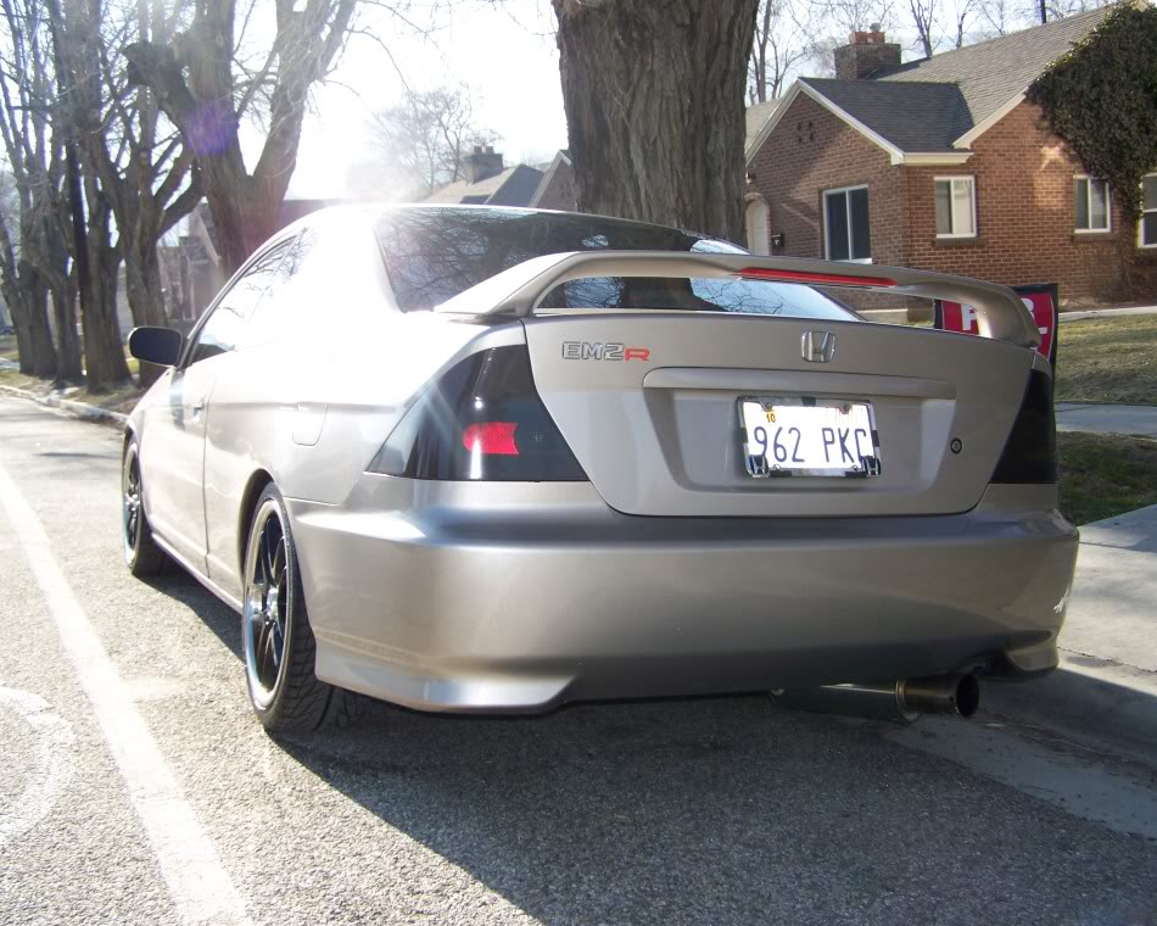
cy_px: 461
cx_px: 566
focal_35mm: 40
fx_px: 1370
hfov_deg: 45.8
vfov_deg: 37.3
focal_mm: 6.3
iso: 64
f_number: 2.8
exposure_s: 1/320
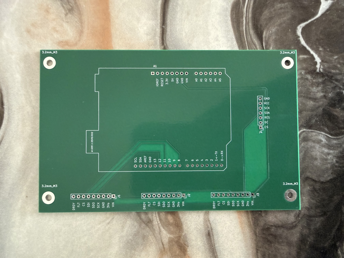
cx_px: 172
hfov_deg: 71.6
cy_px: 129
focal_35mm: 24
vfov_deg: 56.8
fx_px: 239
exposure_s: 1/60
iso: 800
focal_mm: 2.22
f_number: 2.2
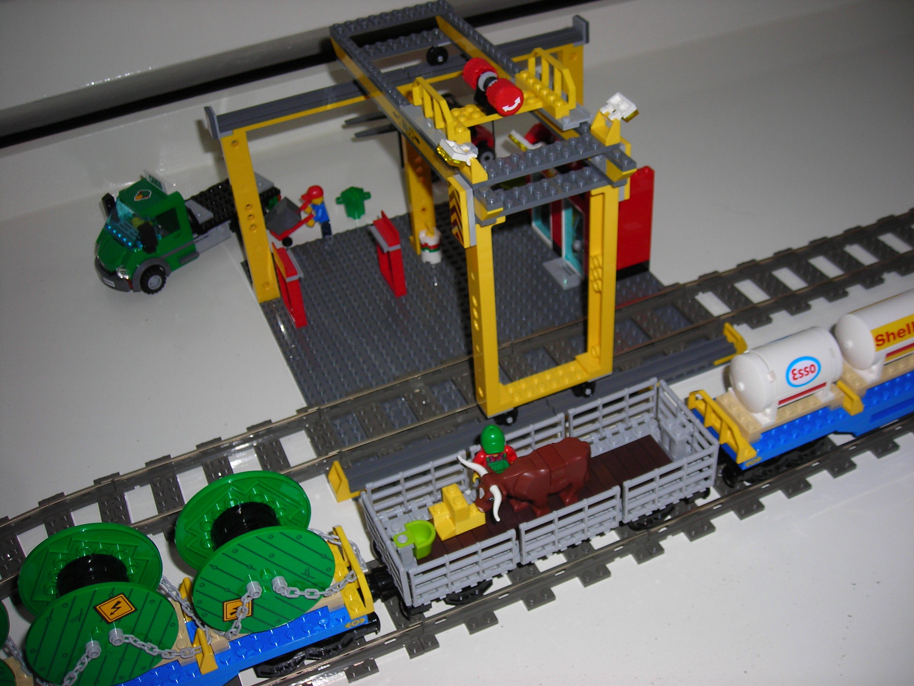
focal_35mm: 41
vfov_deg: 35.1
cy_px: 343
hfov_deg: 45.8
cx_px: 457
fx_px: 1083
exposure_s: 1/60.1
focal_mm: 6.8
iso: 50
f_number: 3.3
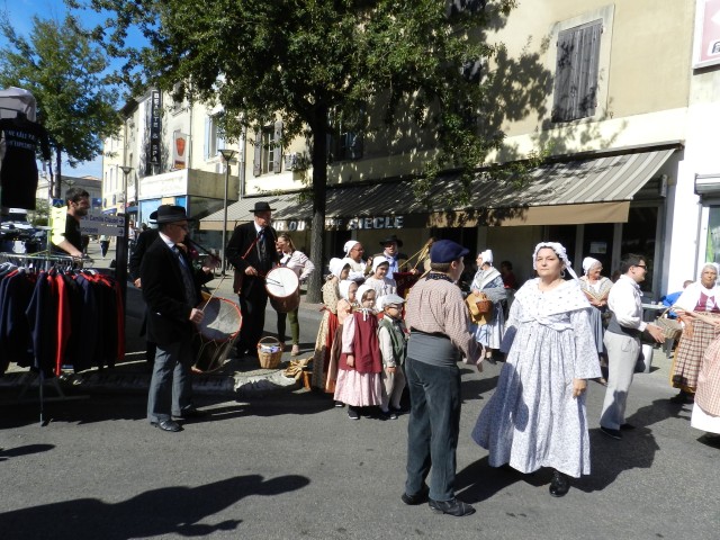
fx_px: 478
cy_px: 270
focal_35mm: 23
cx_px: 360
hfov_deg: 73.9
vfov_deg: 58.9
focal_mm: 4
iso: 160
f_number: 4.5
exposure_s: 1/800
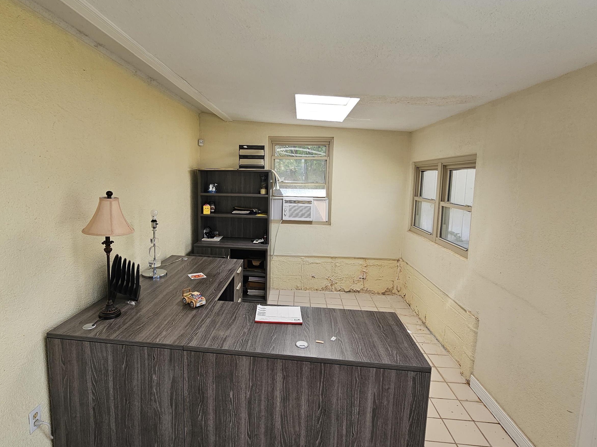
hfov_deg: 90.7
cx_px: 265
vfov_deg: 74.7
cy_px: 212
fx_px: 293
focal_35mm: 17
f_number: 2.2
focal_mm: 2.2
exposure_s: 1/143
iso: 50
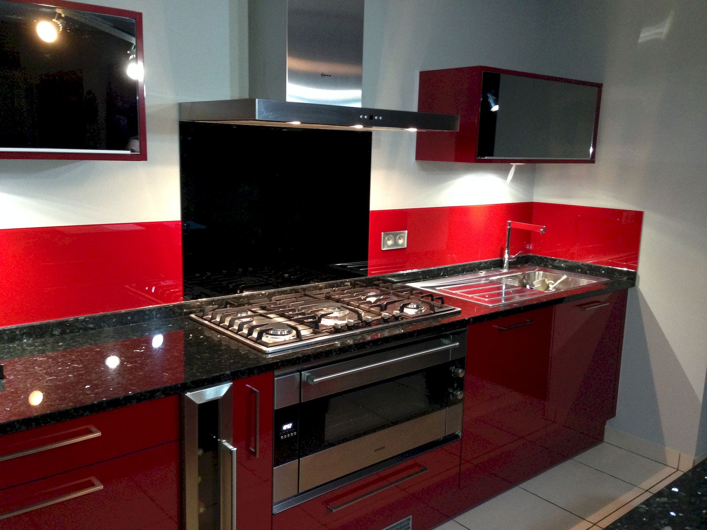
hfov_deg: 55.4
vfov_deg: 42.9
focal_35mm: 33
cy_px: 265
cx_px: 354
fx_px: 674
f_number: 2.4
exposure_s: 1/17
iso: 320
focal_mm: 4.12
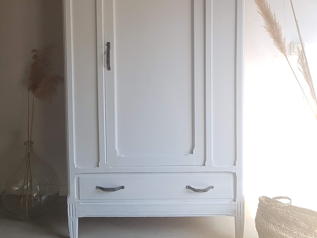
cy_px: 45
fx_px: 321
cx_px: 158
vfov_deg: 39.0
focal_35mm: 35
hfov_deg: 52.6
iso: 50
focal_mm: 4.2
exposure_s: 1/170
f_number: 1.7
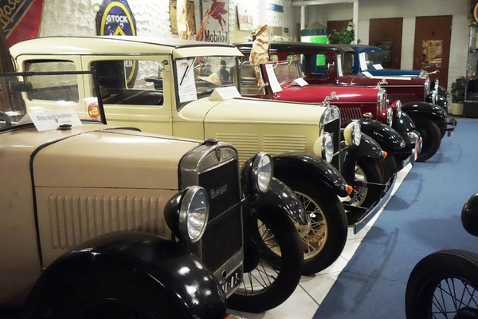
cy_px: 160
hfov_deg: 51.9
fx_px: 491
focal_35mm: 37
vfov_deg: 35.9
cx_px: 239
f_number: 2.8
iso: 3200
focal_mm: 13.58
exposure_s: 1/50
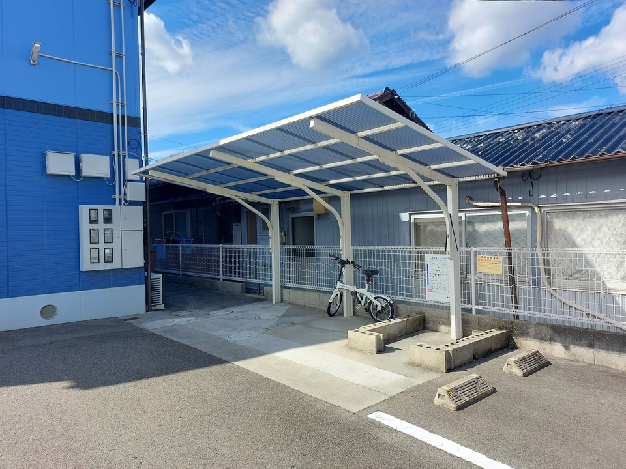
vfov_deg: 56.8
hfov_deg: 71.6
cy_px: 234
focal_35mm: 24
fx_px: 434
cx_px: 313
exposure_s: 1/696
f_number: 1.8
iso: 25
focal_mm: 5.23
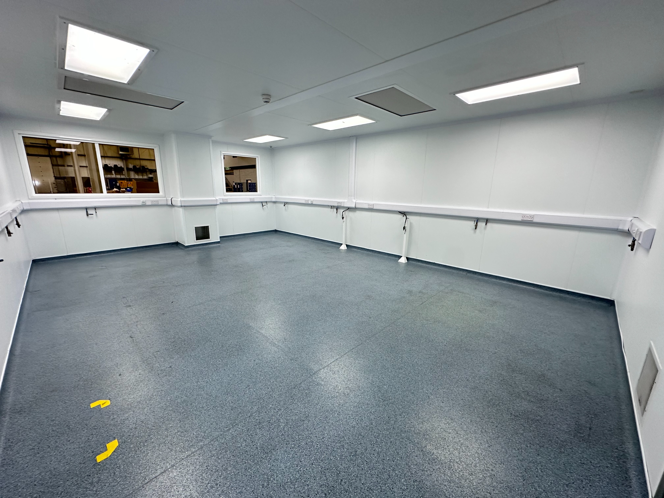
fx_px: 269
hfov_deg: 102.1
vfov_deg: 85.7
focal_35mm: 14
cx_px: 332
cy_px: 249
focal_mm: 2.22
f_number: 2.2
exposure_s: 1/100
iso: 160
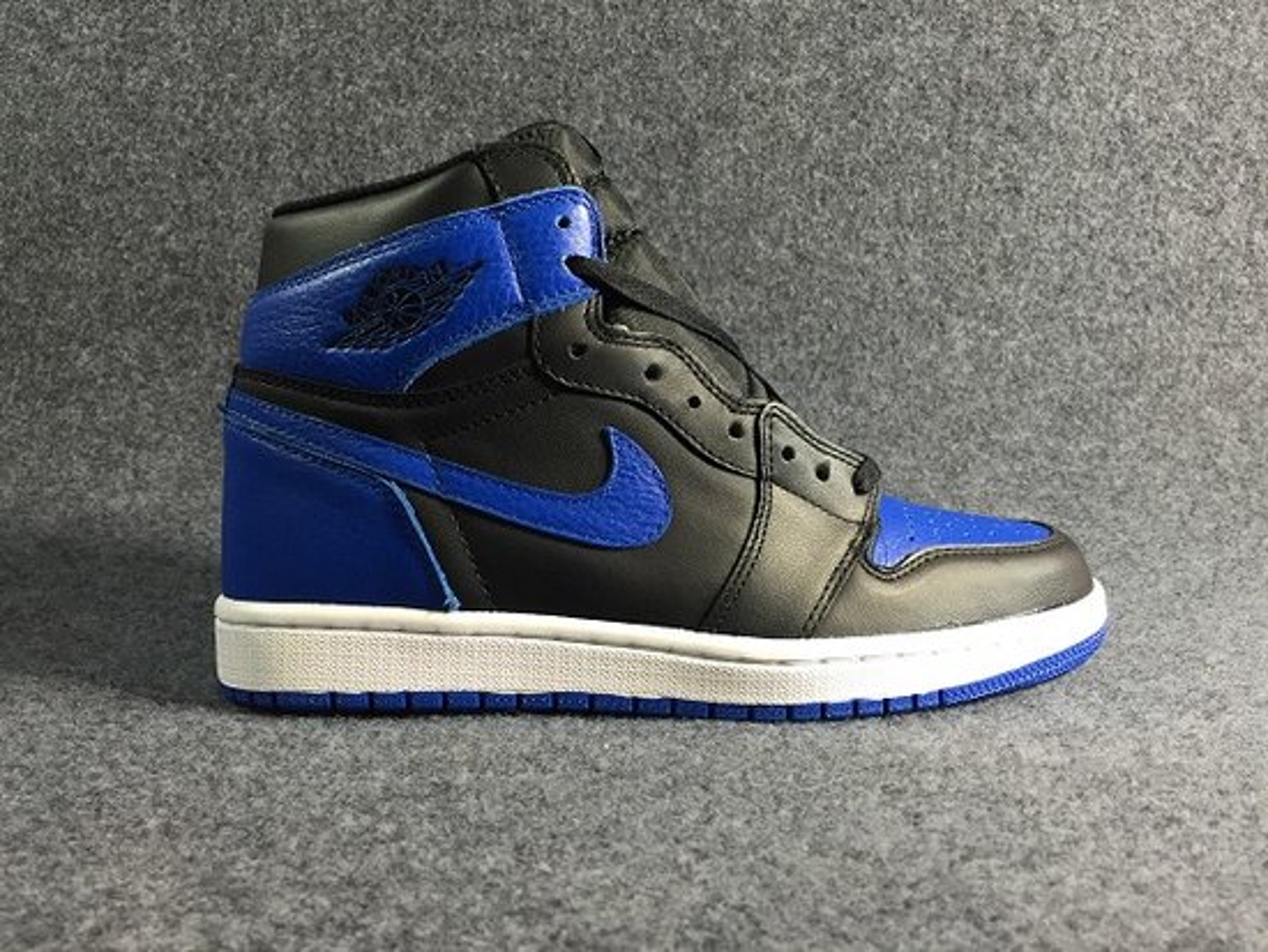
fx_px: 1063
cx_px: 634
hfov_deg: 61.6
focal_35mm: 29
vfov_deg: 48.3
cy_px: 476
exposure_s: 1/33
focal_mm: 4.15
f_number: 2.2
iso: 64
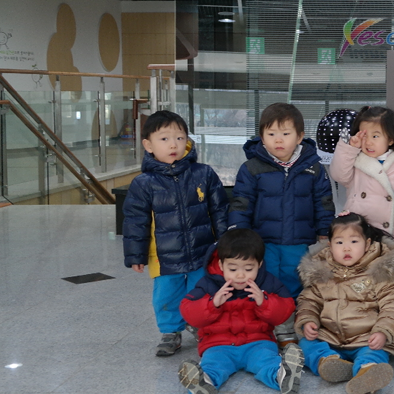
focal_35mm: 67
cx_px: 466
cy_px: 134
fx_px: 863
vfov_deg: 25.6
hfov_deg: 23.6
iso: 400
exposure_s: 1/40
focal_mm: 20
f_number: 3.5
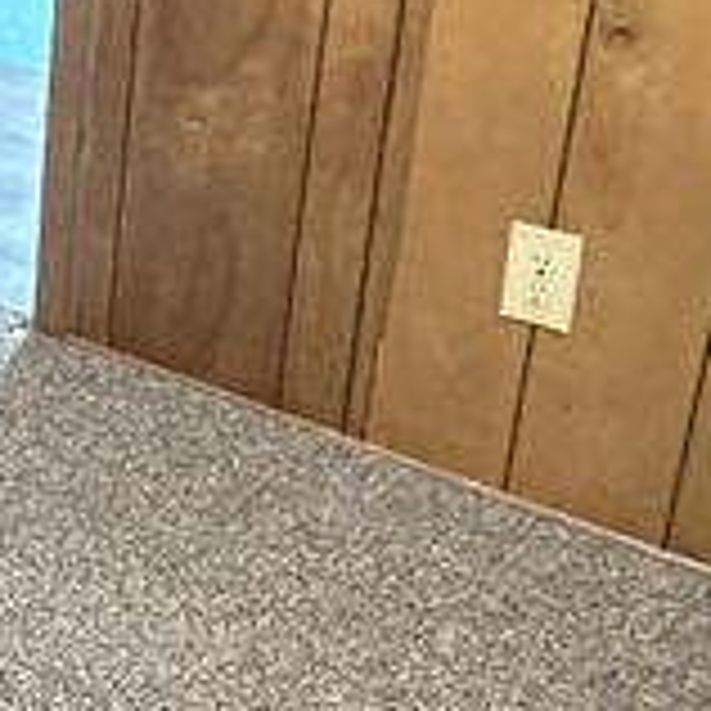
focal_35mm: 80
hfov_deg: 19.6
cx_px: -256
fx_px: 1859
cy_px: 189
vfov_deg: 21.5
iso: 800
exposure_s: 1/60
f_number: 2.2
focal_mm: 2.22
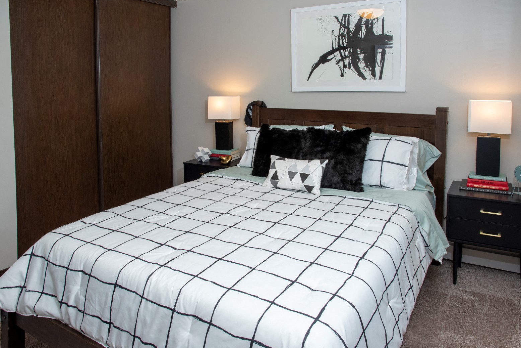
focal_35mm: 25
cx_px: 266
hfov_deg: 71.5
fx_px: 362
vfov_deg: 51.3
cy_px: 177
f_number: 13
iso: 800
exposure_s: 1/50
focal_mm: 24
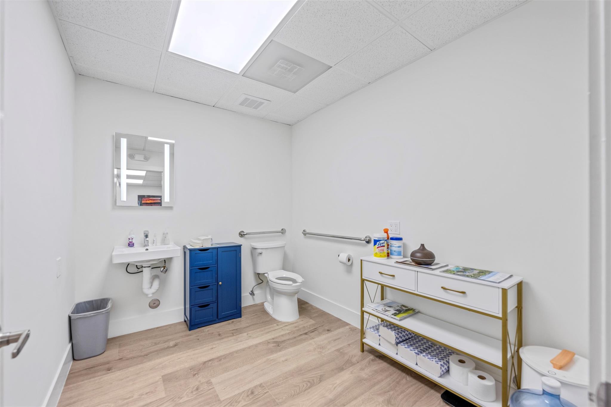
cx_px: 306
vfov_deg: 81.2
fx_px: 238
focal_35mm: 14
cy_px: 204
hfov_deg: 104.3
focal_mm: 14
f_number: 8
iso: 200
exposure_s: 1/13
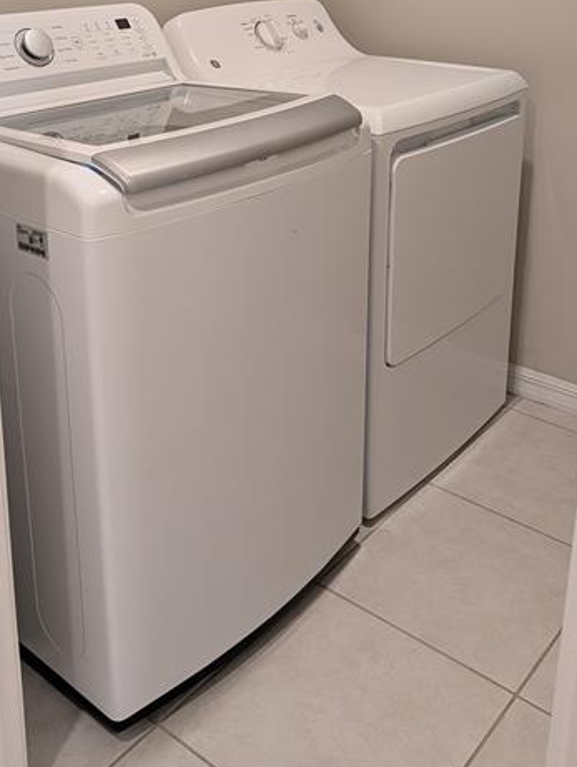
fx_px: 887
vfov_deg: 45.1
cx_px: 293
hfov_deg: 36.0
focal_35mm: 40
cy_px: 188
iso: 100
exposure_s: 1/30
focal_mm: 6.9
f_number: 1.68
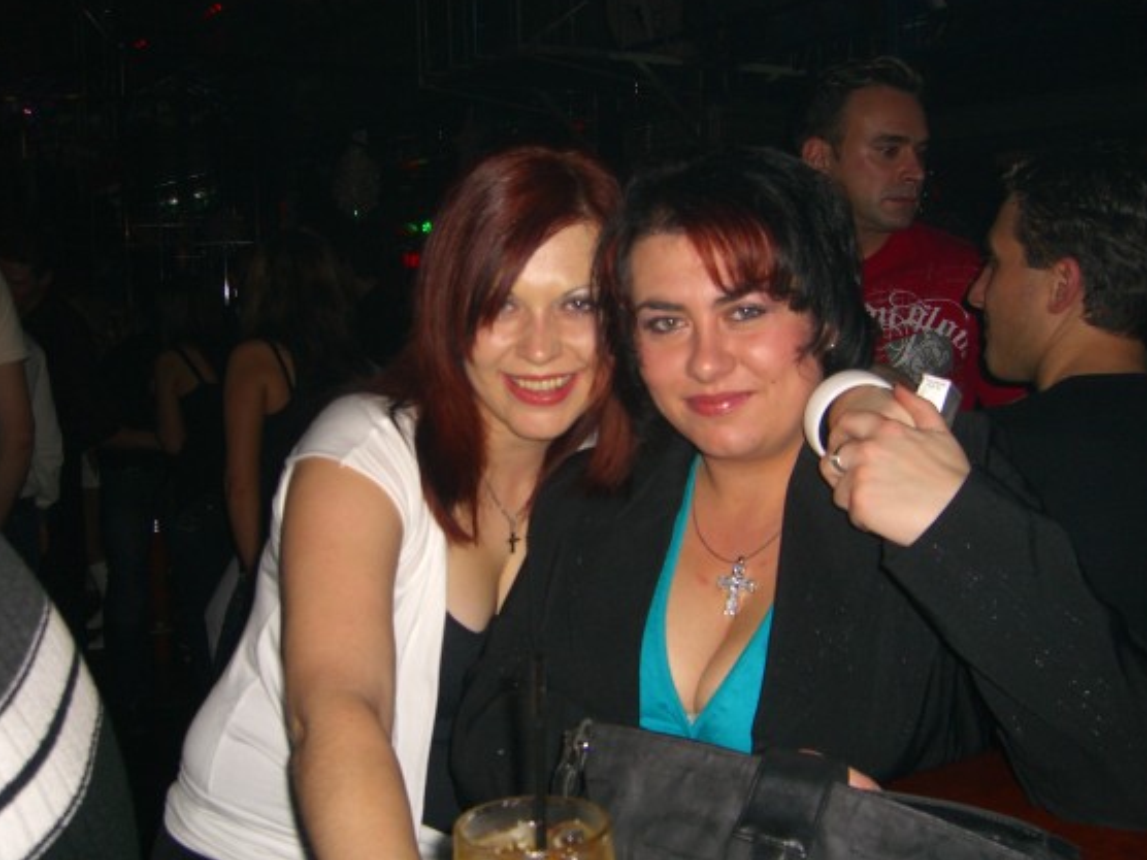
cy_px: 435
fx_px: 1359
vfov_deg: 35.1
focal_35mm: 41
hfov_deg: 45.8
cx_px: 543
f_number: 2.8
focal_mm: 7.9
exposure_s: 1/60
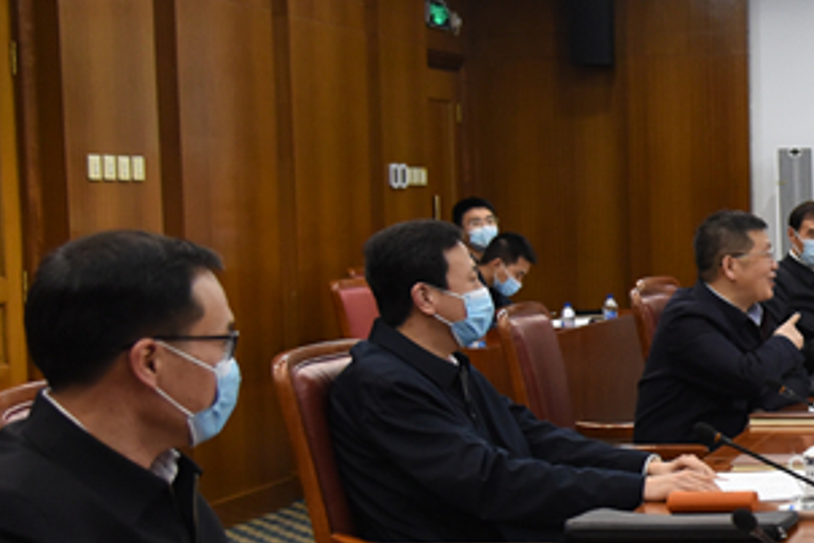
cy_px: 347
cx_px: 1118
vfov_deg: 14.4
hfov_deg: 19.4
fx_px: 2148
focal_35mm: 95
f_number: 4
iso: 2500
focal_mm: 32
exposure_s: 1/200
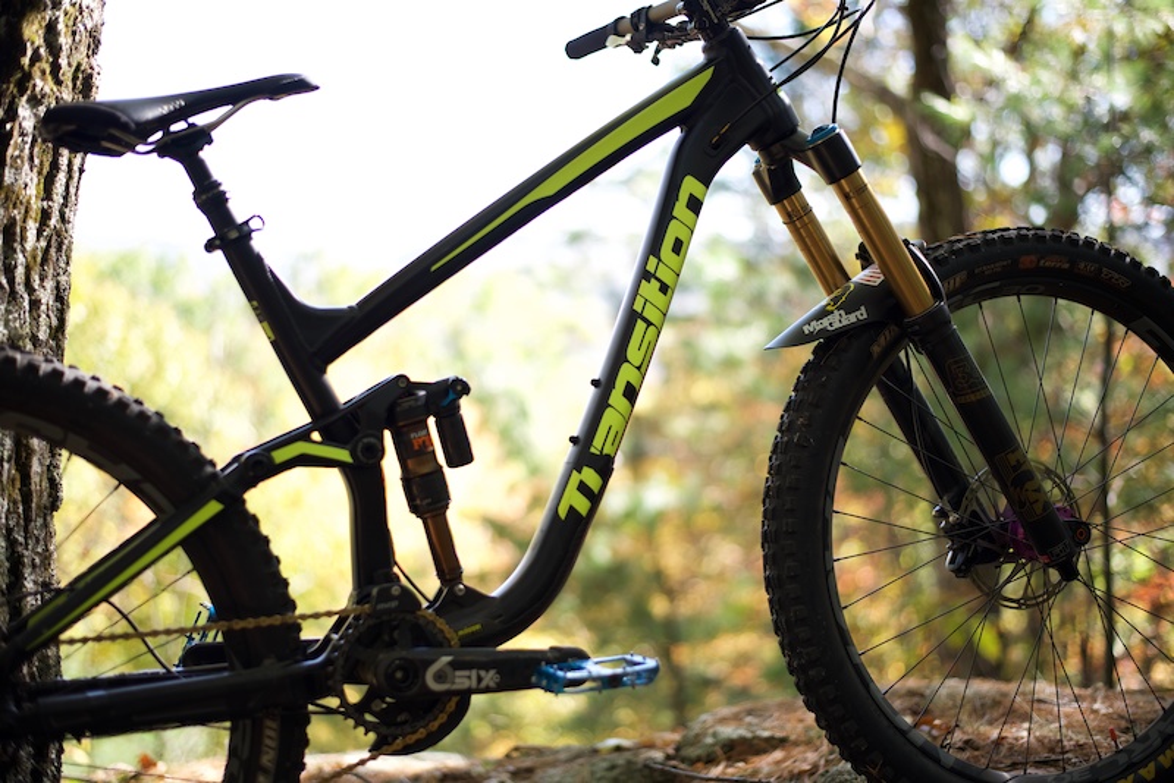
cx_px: 587
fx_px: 1631
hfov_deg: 39.6
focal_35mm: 50
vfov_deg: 27.0
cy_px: 392
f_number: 1.8
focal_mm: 50
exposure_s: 1/400
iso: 160
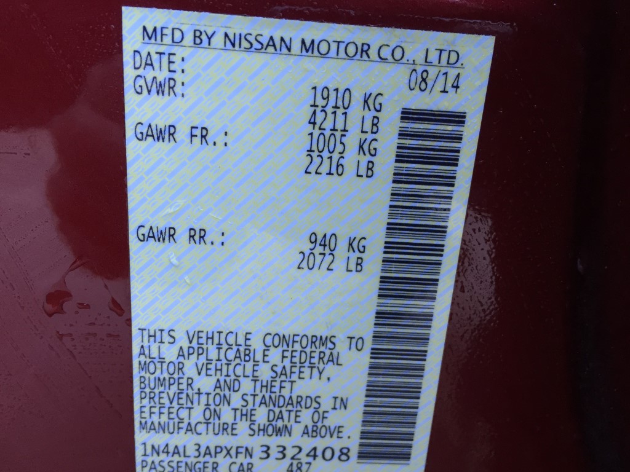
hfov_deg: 61.7
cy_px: 236
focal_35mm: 29
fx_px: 528
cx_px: 315
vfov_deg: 48.2
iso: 40
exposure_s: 1/30
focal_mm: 4.15
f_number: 2.2
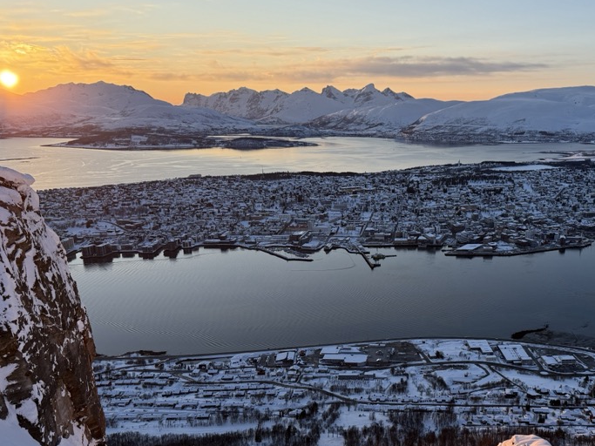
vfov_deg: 39.3
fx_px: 619
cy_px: 284
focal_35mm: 36
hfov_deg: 50.0
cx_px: 418
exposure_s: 1/1493
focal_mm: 6.76
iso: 100
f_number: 1.78
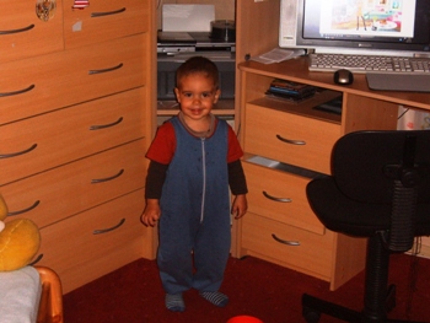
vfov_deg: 21.0
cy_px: 162
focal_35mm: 70
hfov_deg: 27.8
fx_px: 870
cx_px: 215
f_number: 3.7
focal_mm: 10.7
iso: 141
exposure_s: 1/45
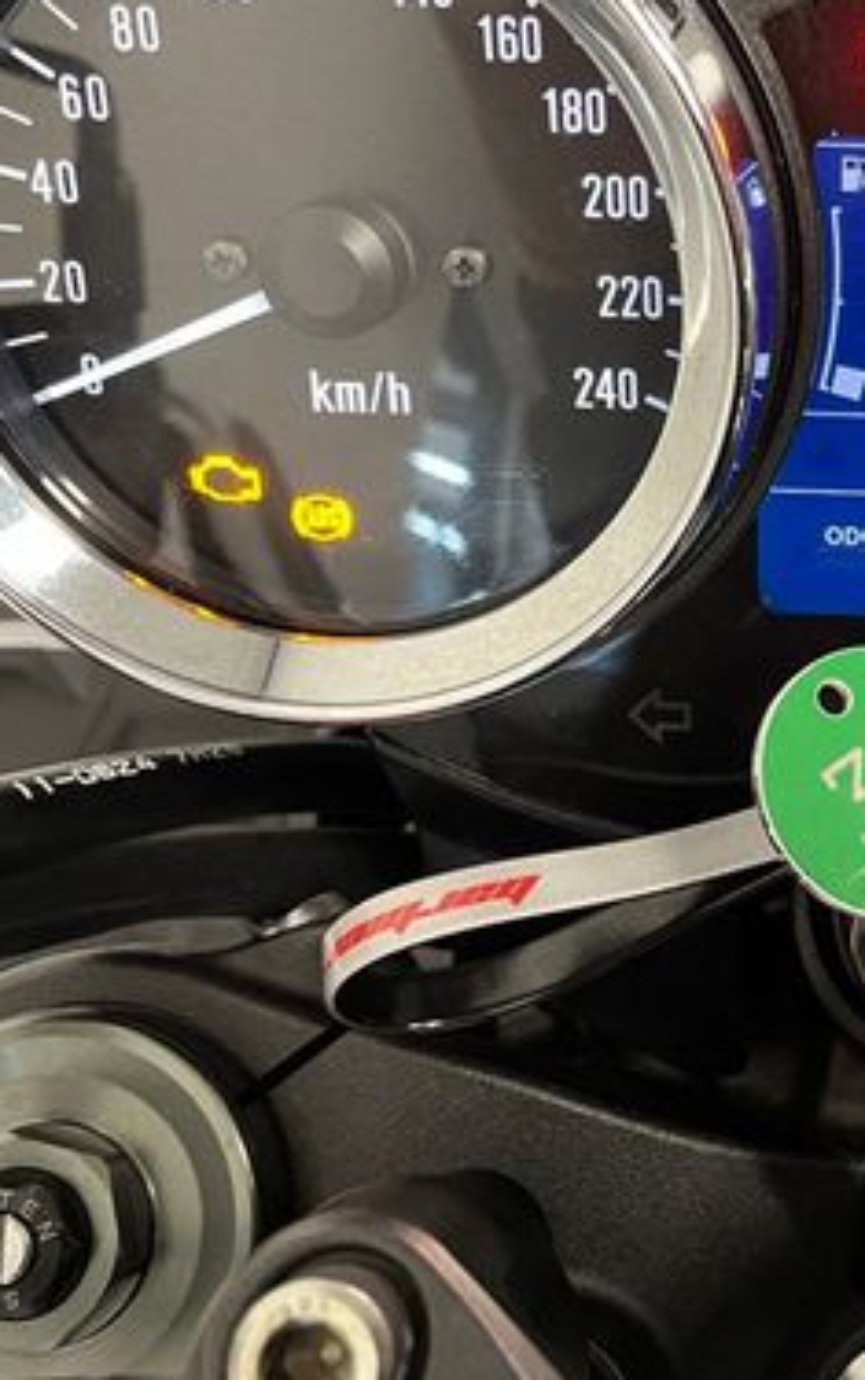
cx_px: 964
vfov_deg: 42.5
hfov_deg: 25.4
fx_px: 1769
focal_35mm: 47
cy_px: 570
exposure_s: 1/50
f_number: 1.6
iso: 320
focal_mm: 5.1
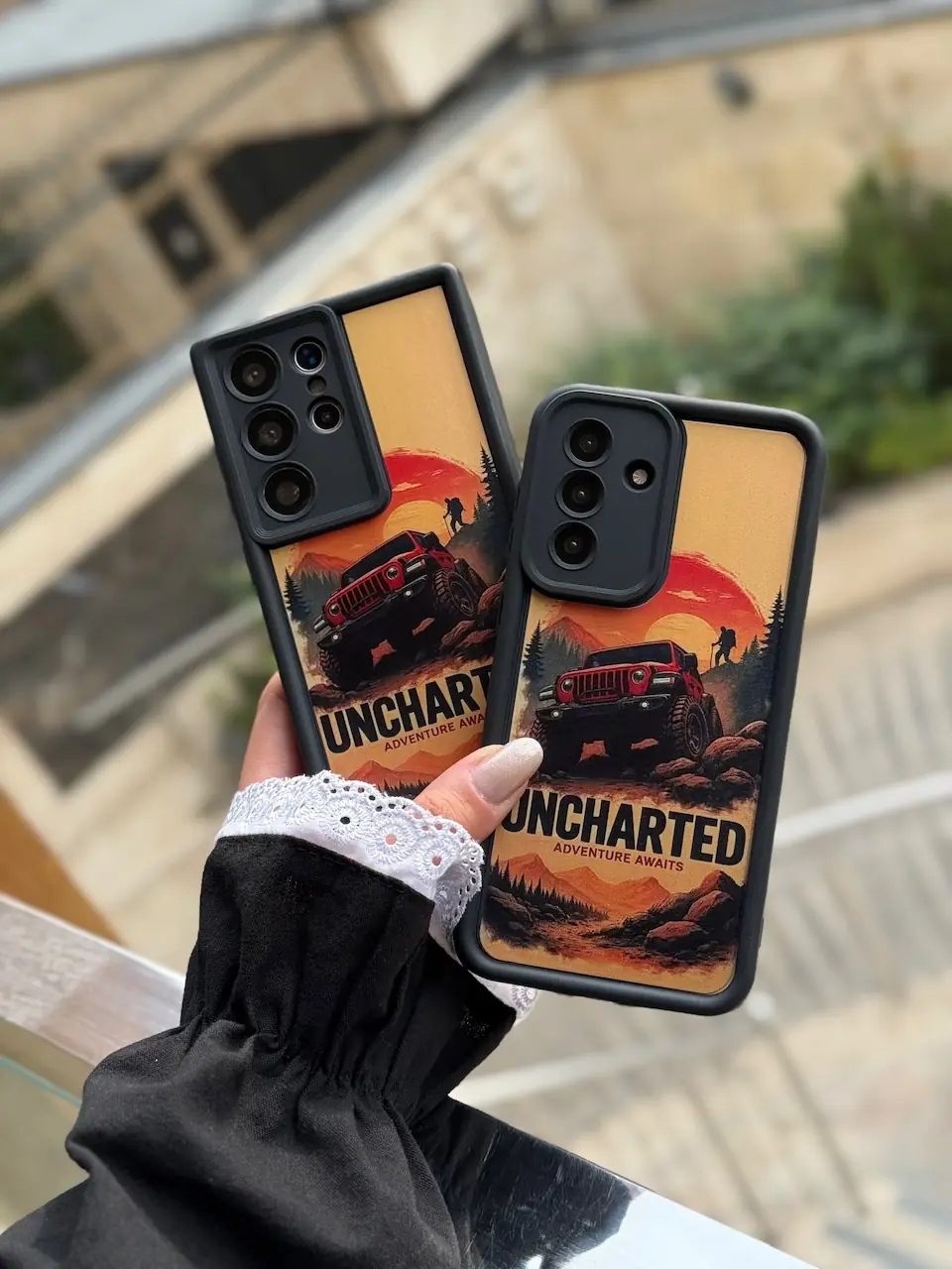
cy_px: 634
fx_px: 1760
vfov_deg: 39.7
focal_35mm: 48
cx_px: 476
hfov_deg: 30.3
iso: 100
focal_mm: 6.76
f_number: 1.78
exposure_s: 1/1264
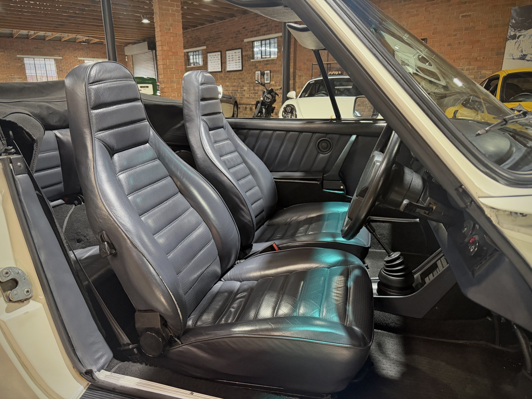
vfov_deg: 56.8
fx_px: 369
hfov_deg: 71.6
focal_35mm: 24
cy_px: 200
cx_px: 266
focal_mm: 6.76
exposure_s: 1/33
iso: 640
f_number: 1.78
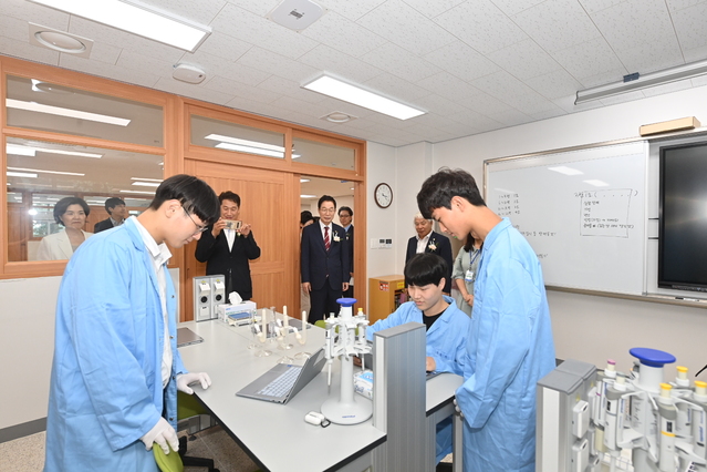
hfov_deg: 90.0
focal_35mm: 18
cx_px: 354
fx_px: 353
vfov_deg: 67.4
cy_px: 236
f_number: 6.3
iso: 1600
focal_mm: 18
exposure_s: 1/200
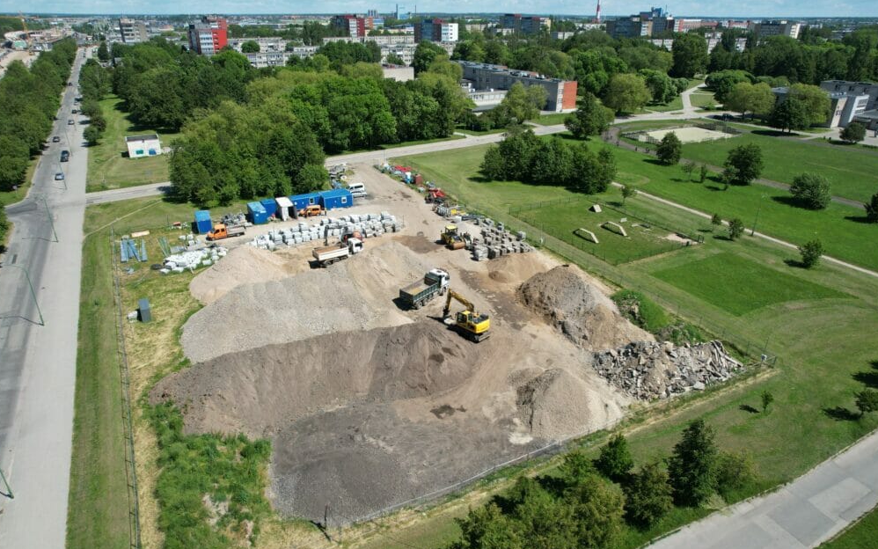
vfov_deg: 53.0
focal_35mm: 23
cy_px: 283
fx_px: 550
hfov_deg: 77.2
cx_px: 437
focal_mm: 8.38
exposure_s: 1/1600
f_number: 2.8
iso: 100
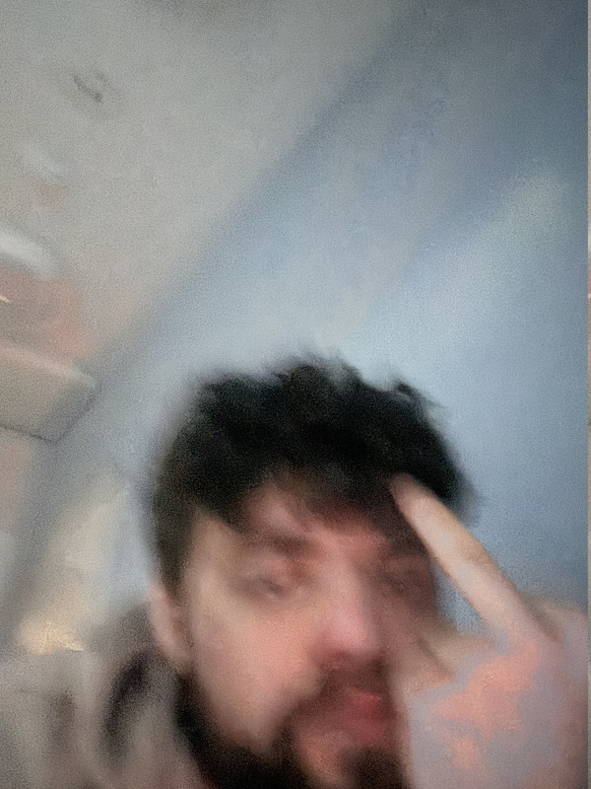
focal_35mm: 30
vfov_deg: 60.0
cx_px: 296
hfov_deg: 46.8
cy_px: 394
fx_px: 683
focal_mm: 2.69
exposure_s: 1/8
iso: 3200
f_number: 1.9
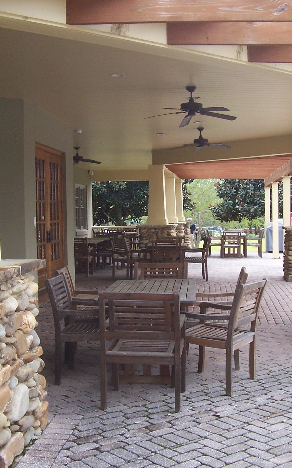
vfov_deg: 41.1
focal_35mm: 49
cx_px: 178
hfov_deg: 26.3
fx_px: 624
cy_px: 238
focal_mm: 5.6
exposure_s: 1/250
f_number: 2.7
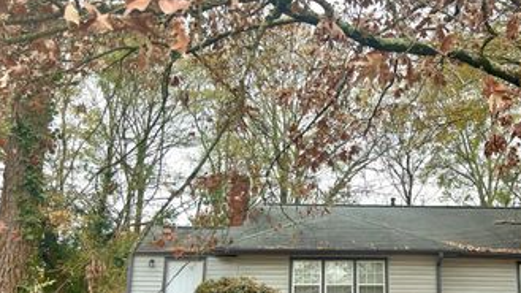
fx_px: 594
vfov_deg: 27.4
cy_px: 208
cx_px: 358
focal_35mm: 43
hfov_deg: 46.4
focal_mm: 5.7
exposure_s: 1/471
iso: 50
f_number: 1.5
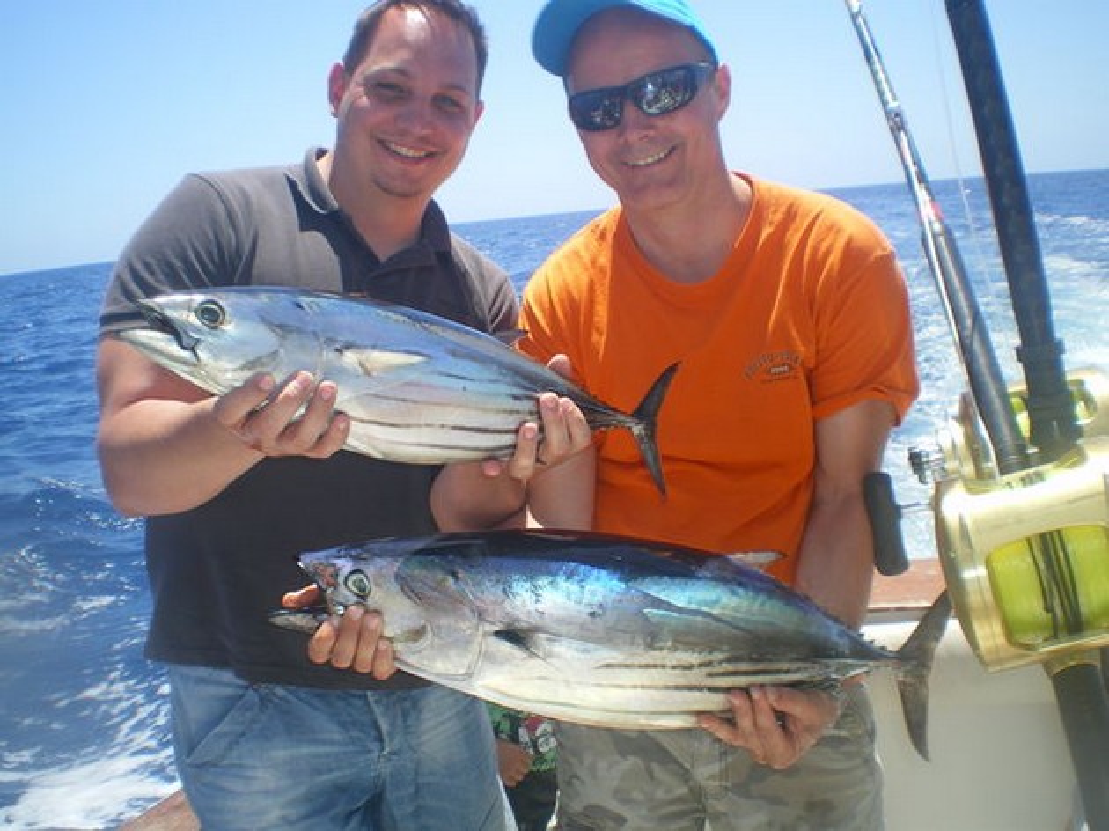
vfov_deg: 39.6
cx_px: 554
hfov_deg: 51.4
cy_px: 416
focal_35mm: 36
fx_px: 1153
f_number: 4.6
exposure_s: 1/250
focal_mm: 6.3
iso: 50
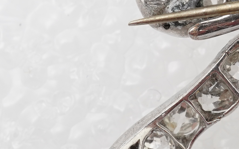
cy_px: 17
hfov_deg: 11.6
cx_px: 303
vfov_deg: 7.4
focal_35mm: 176
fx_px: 1146
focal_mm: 30
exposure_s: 1/125
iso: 640
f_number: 18
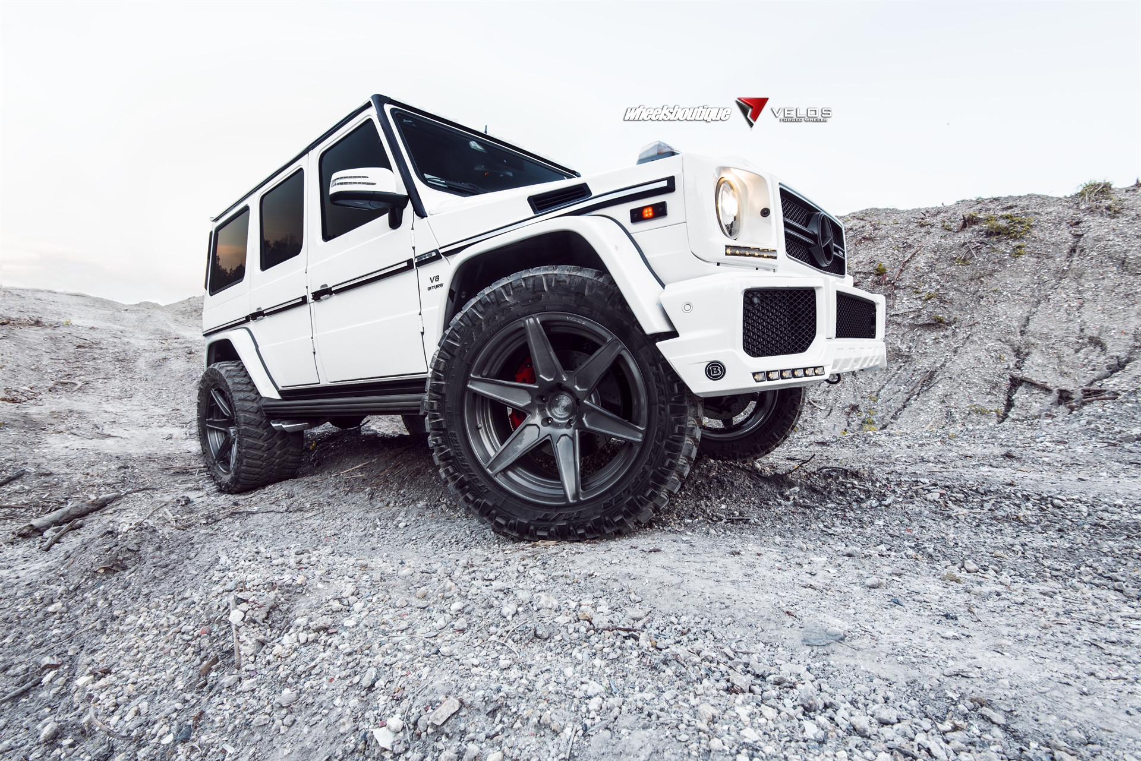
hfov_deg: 96.7
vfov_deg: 73.8
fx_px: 507
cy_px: 380
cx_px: 570
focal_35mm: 16
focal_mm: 16
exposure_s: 1
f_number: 10
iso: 100
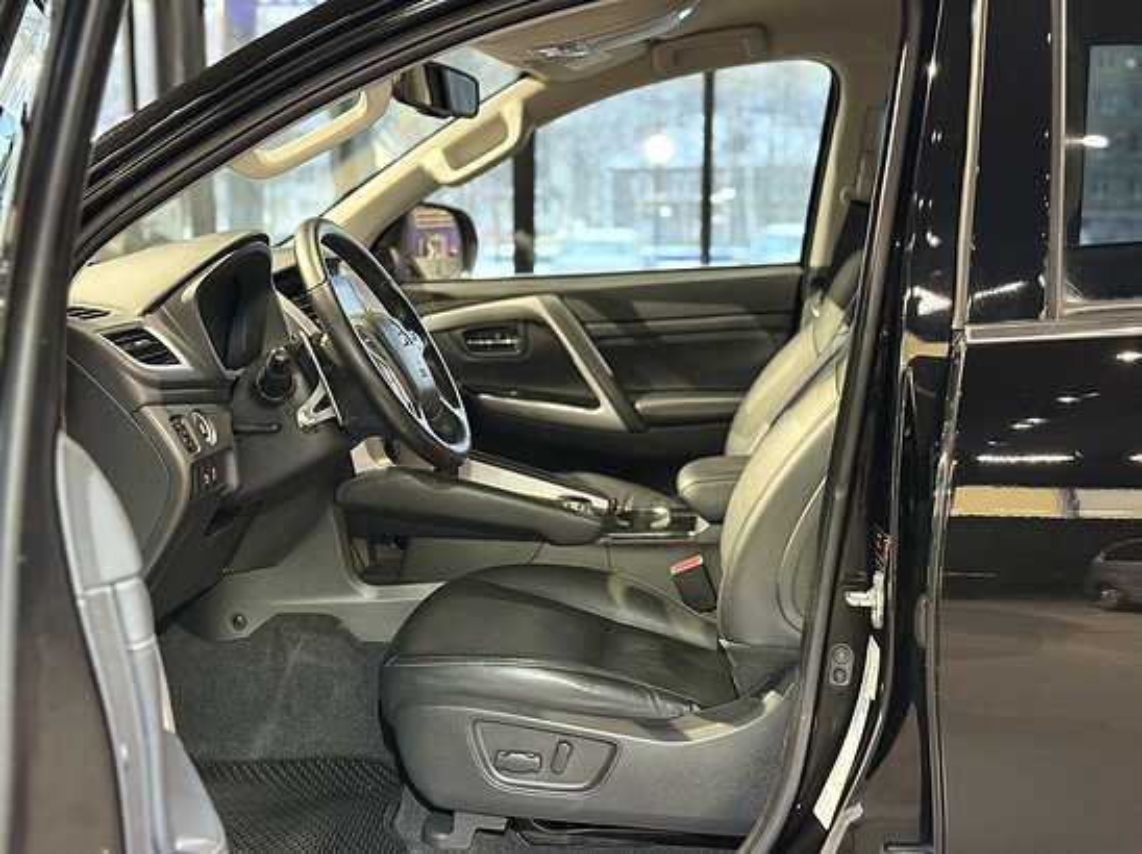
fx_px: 1582
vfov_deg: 30.2
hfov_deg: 39.7
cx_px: 571
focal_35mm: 48
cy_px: 427
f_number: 1.78
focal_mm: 6.76
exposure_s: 1/31
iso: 500
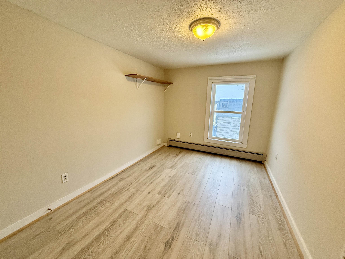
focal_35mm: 14
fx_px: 140
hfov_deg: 102.1
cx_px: 172
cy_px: 130
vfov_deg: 85.7
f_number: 2.2
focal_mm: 2.22
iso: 400
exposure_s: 1/120
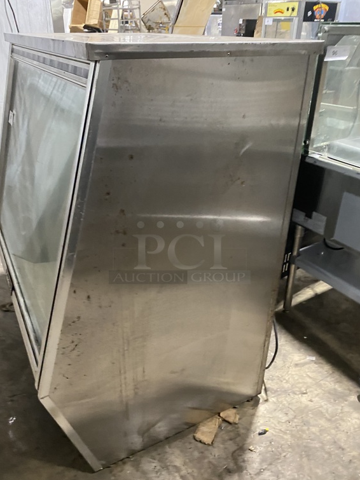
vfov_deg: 63.4
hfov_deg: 49.7
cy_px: 251
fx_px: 388
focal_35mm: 28
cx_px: 180
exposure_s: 1/38
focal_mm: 4.25
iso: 640
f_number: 1.8
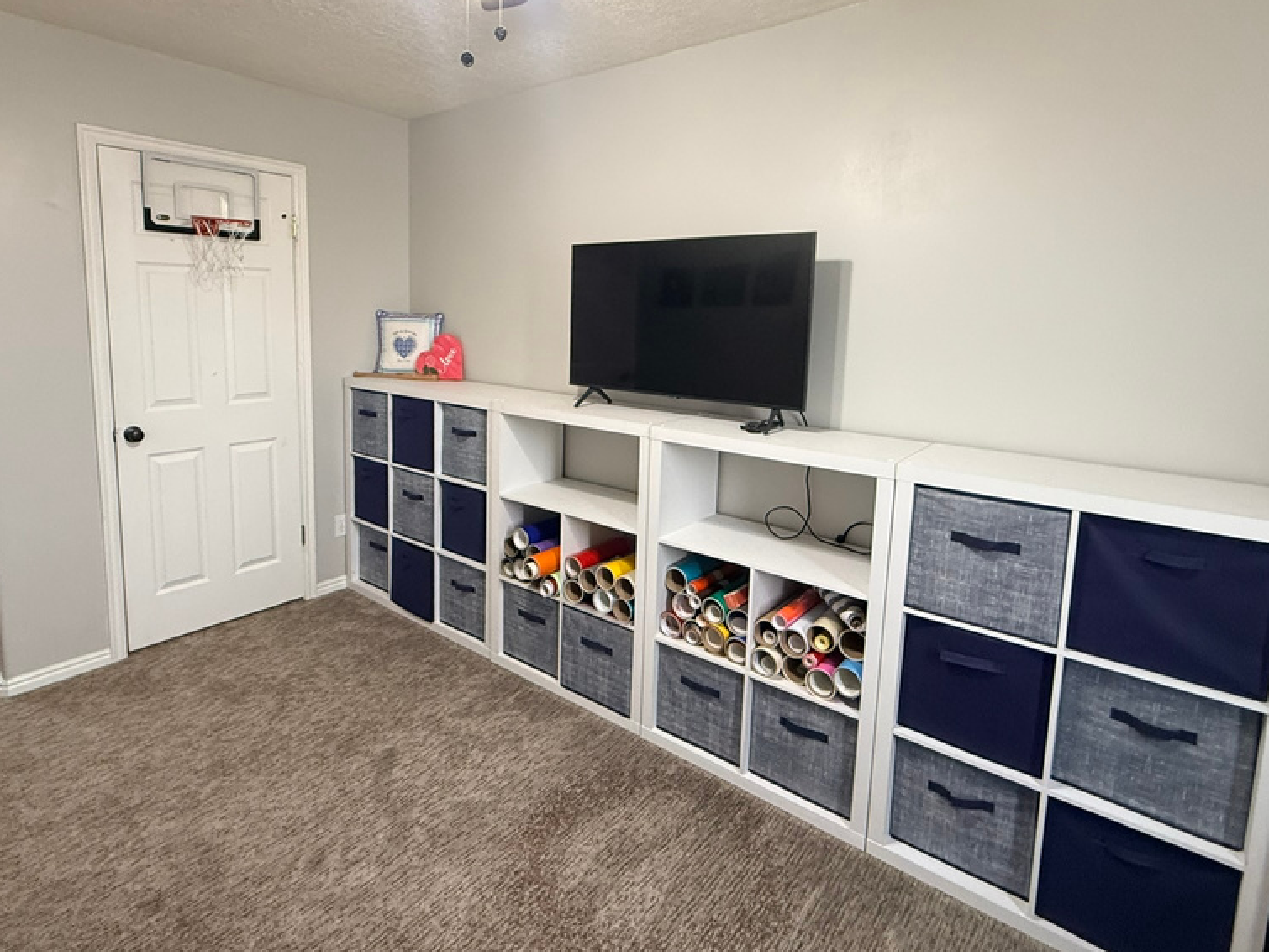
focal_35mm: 19
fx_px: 696
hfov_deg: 84.5
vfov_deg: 68.2
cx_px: 587
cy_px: 394
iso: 320
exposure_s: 1/60
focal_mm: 2.22
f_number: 2.2
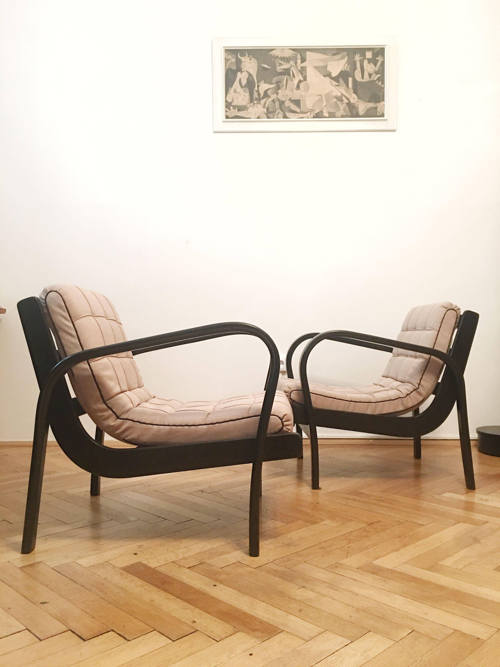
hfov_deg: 48.2
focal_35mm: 29
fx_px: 559
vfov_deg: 61.7
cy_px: 334
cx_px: 250
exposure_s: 1/17
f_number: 2.2
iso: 125
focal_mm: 4.15
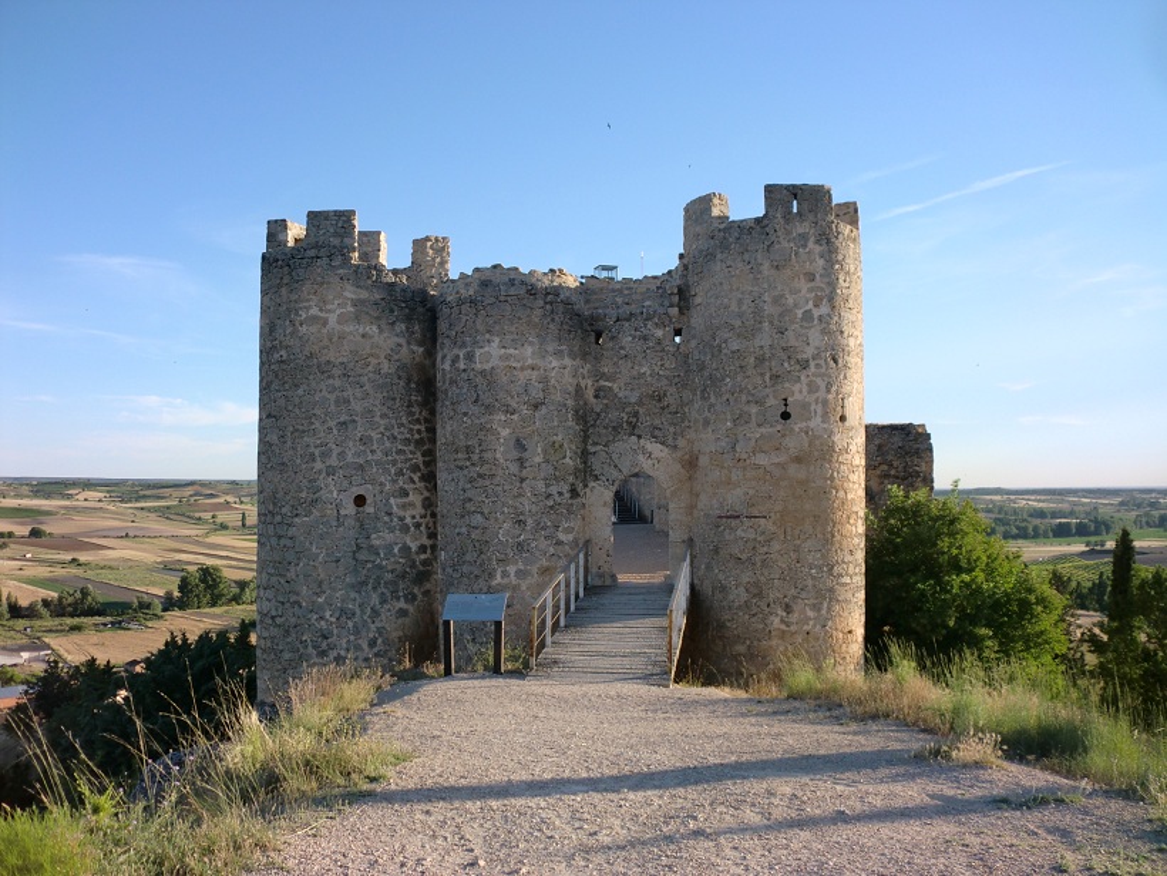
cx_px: 584
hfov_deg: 52.6
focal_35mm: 35
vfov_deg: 40.7
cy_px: 438
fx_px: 1180
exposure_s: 1/500
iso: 64
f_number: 3.1
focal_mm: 6.3
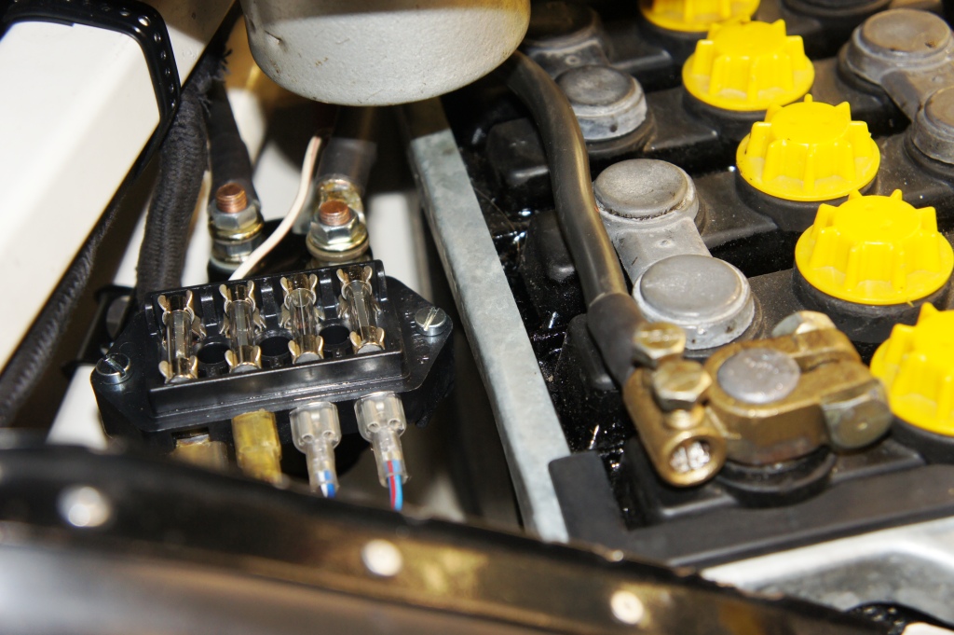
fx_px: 1430
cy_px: 318
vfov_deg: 25.0
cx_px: 477
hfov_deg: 36.9
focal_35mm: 54
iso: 500
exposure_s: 1/60
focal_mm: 36
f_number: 4.5
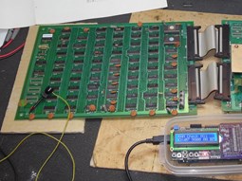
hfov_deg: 31.9
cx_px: 212
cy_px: 23
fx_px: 405
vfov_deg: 24.6
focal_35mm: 58
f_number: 3.5
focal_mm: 6
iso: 200
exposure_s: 1/30
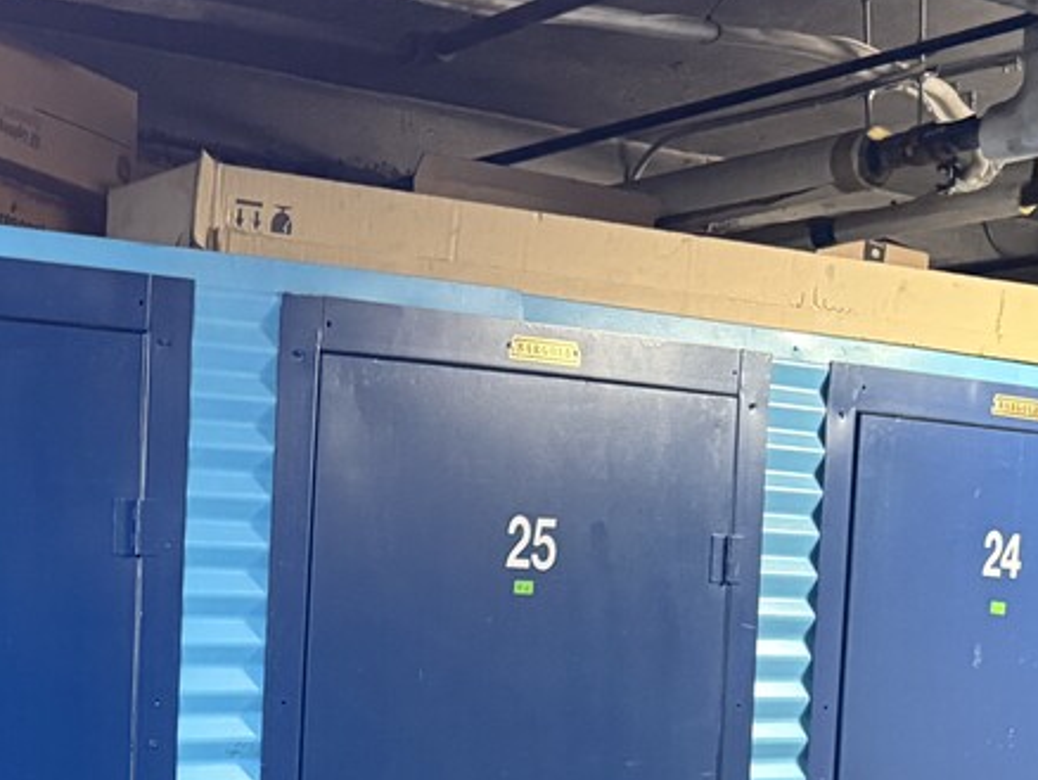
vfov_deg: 19.0
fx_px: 2190
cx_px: -281
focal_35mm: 73
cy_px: 963
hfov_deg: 23.7
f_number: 1.78
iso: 640
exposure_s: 1/60
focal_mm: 6.76
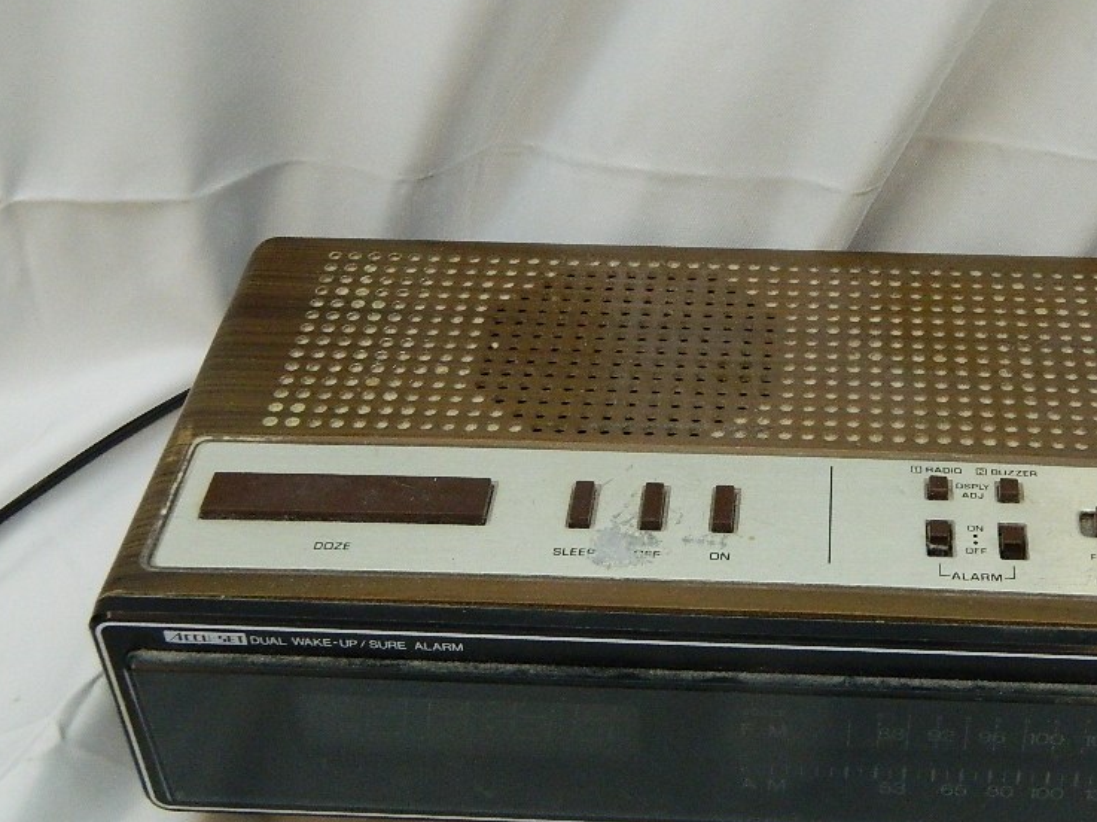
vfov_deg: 25.6
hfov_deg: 33.4
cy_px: 500
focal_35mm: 57
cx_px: 747
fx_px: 1805
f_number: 3.5
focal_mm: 7.3
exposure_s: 1/125
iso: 400
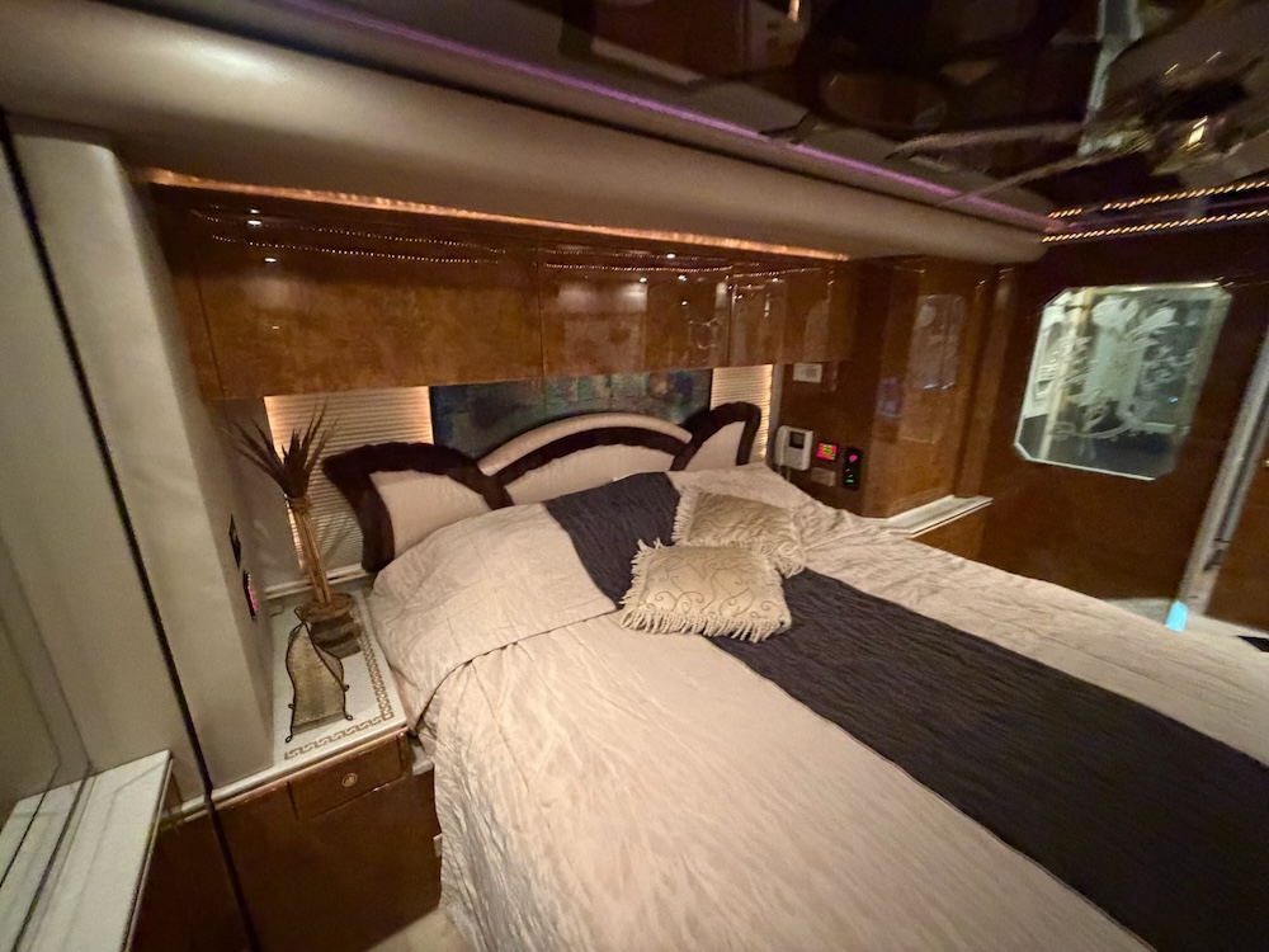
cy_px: 476
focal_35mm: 14
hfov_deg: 102.1
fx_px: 513
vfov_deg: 85.7
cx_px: 634
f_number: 2.2
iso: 1250
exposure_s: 1/30
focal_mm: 2.22
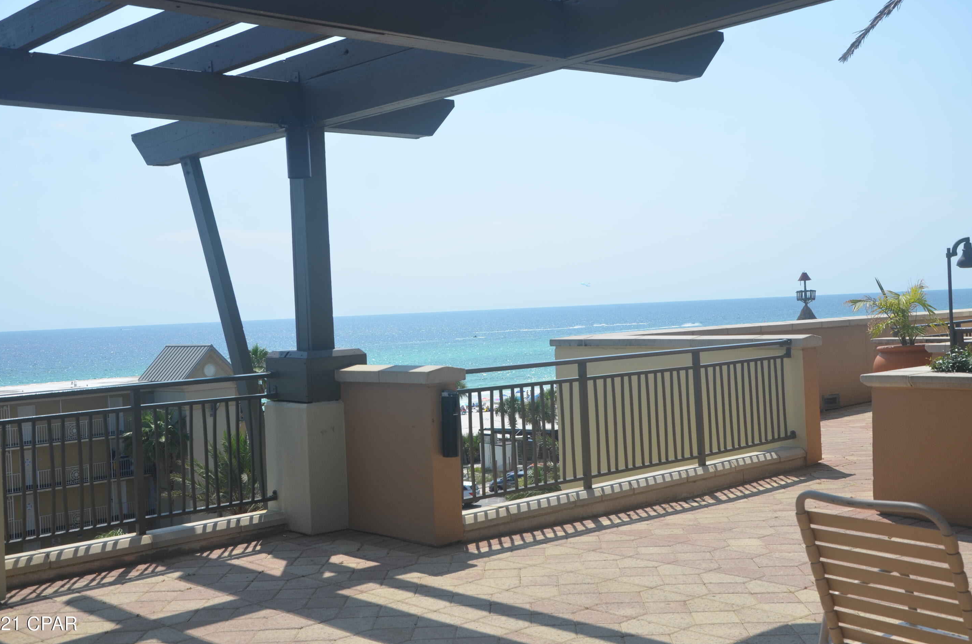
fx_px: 1186
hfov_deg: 44.6
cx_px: 473
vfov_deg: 30.4
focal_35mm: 44
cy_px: 317
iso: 100
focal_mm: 28
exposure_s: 1/250
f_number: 8
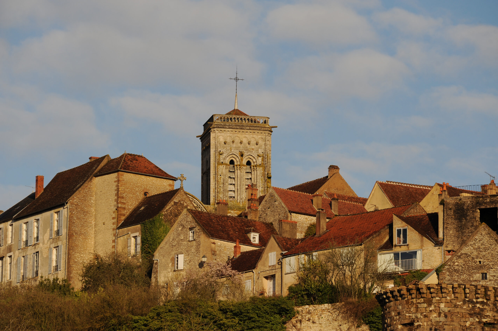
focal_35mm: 330
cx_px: 249
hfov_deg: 6.2
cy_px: 166
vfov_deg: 4.2
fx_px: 4562
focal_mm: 330
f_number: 8
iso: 200
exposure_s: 1/800
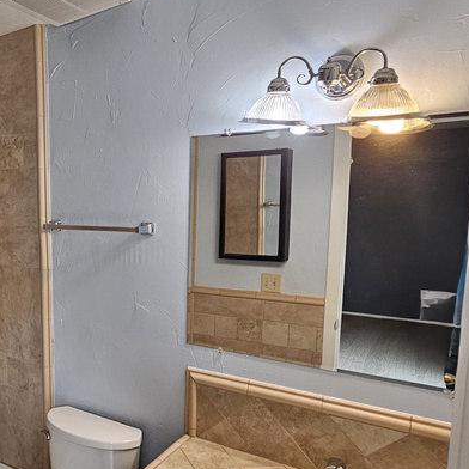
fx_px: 460
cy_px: 252
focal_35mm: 30
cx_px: 36
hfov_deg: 47.7
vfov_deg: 54.0
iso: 125
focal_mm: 2.2
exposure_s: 1/60
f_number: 2.2
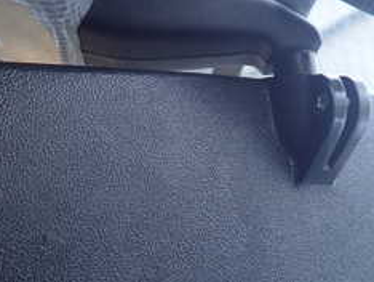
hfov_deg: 30.2
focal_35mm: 64
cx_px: 189
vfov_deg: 23.0
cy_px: 141
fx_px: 692
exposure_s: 1/80
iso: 100
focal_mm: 4.5
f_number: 2
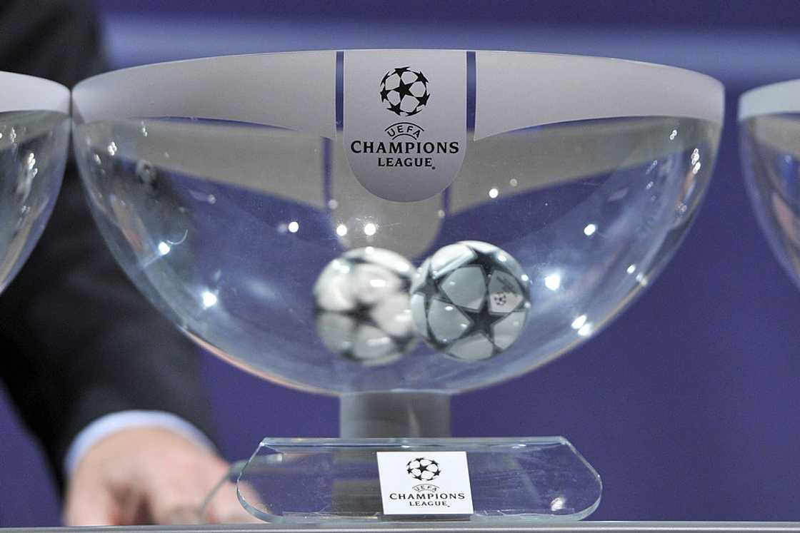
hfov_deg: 10.3
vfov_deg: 6.9
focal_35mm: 200
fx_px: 4445
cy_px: 266
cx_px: 400
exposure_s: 1/250
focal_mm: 200
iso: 1250
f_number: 4
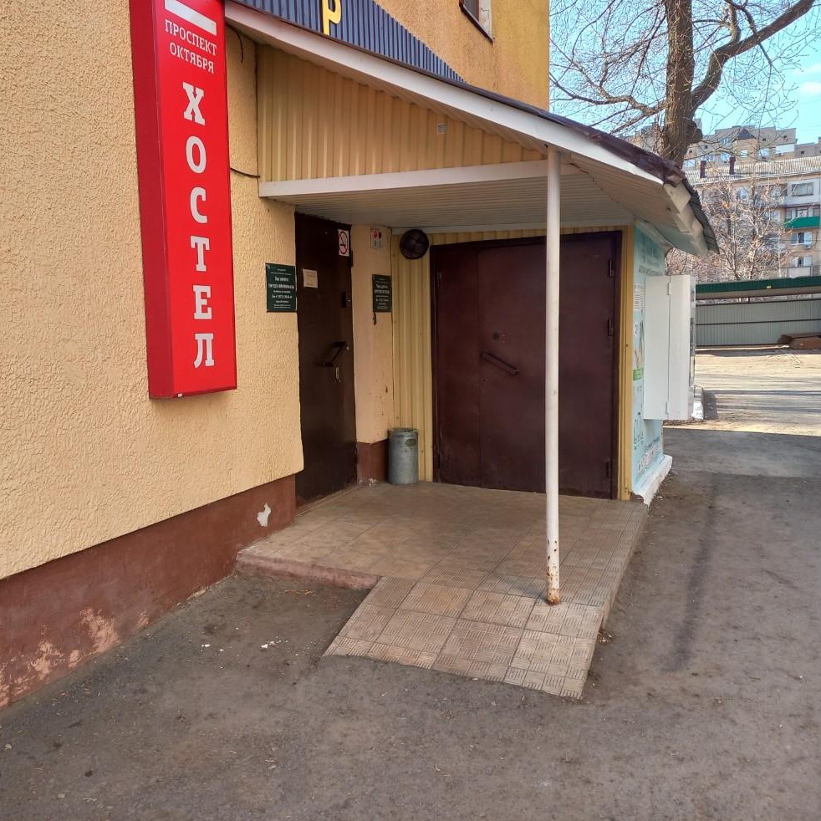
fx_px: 805
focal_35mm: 30
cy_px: 405
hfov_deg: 53.2
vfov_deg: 54.0
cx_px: 287
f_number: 1.8
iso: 50
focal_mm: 4.65
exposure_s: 1/294
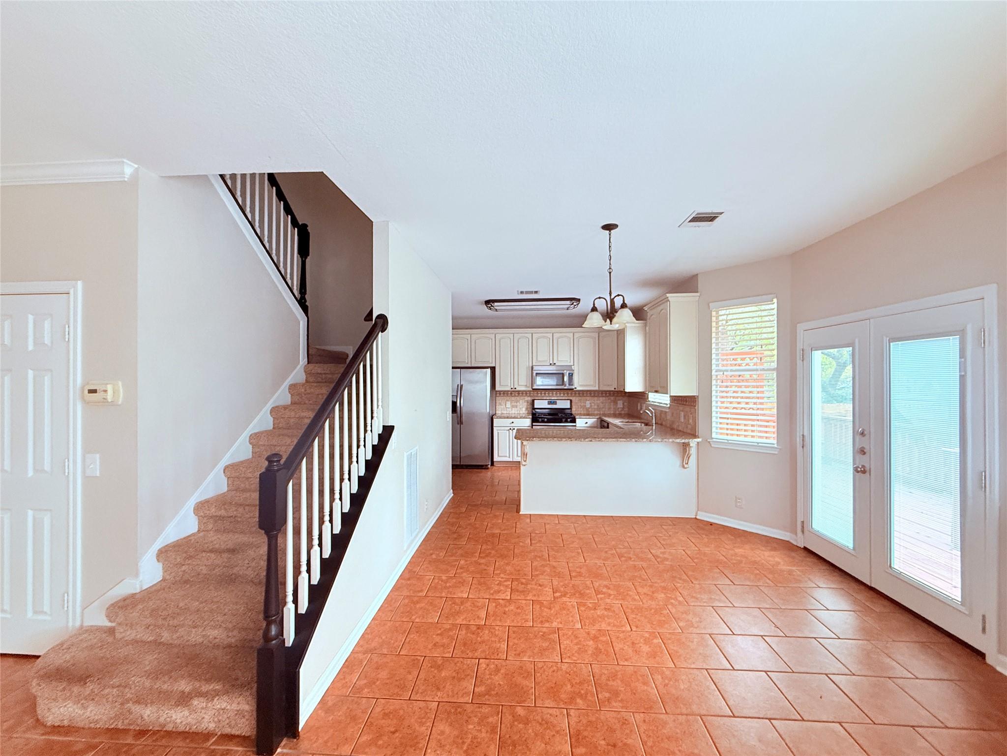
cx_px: 504
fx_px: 407
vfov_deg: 85.7
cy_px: 378
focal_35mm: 14
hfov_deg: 102.1
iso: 320
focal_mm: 2.22
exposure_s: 1/67
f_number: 2.2
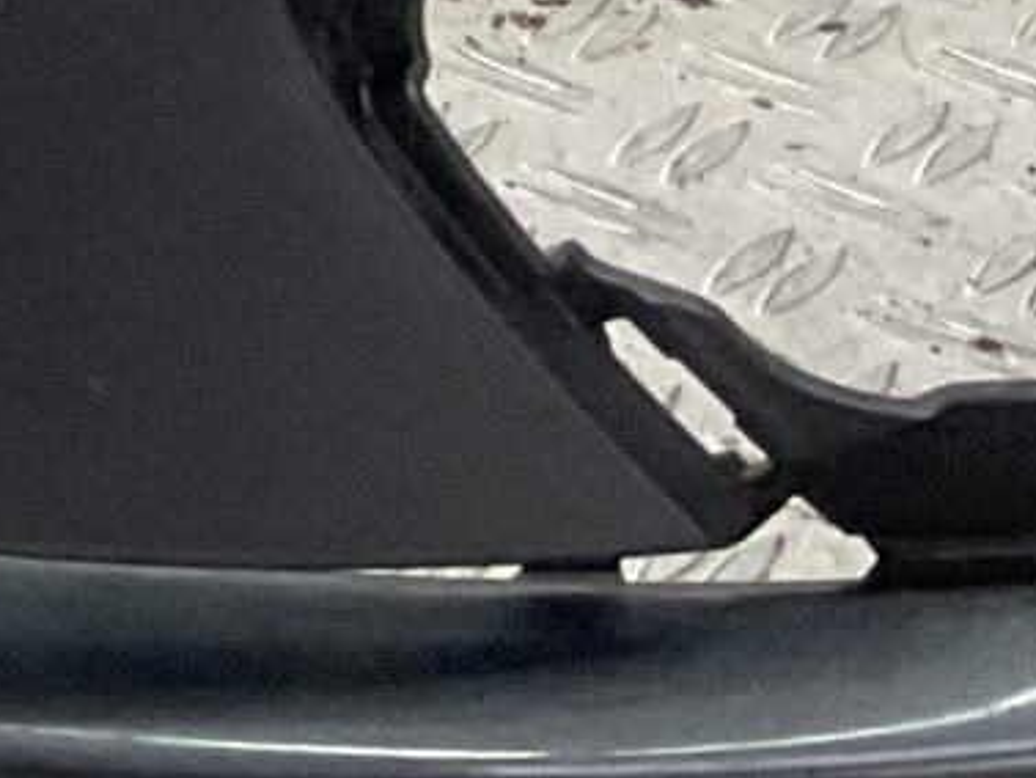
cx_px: -1627
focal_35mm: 197
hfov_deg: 8.9
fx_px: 5898
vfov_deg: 7.1
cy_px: -1086
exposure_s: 1/120
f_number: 1.8
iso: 32
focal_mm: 3
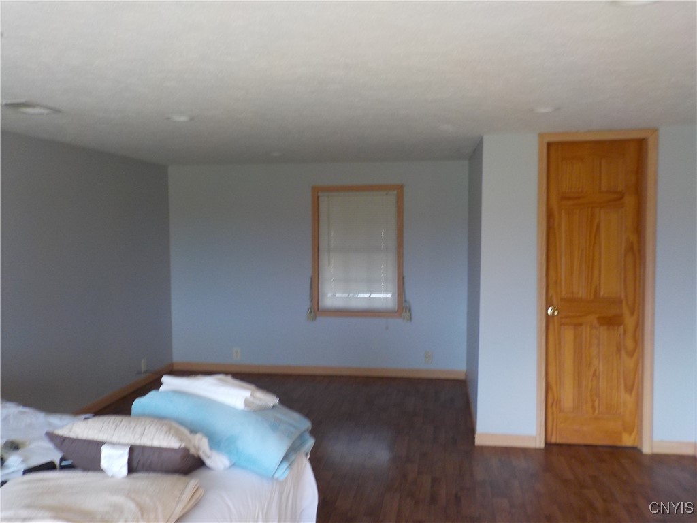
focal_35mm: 30
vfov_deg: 46.8
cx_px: 348
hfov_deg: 60.0
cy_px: 262
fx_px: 604
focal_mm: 4.1
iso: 140
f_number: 3.3
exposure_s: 1/30
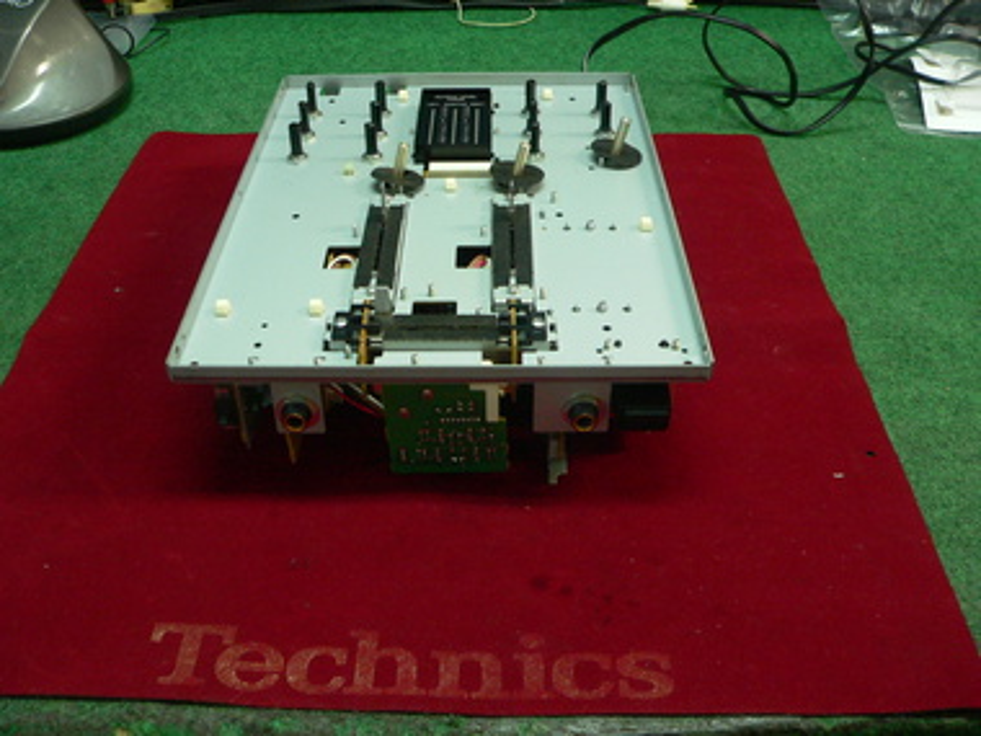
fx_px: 1020
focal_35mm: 36
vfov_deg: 39.7
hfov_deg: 51.4
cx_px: 490
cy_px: 368
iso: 200
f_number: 2.8
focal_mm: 6
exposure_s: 1/13
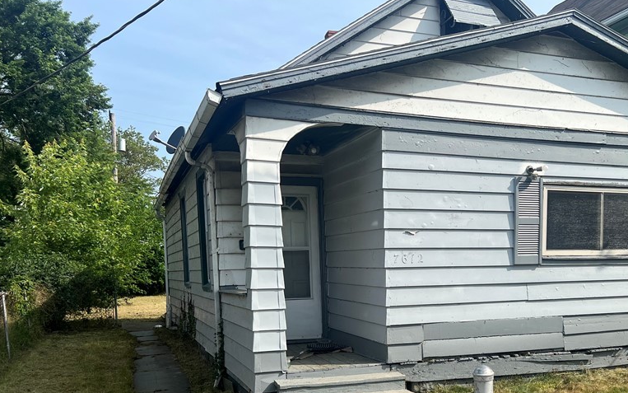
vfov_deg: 33.6
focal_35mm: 37
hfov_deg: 52.0
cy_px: 306
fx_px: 633
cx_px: 403
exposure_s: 1/3704
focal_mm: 5.7
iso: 50
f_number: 1.5
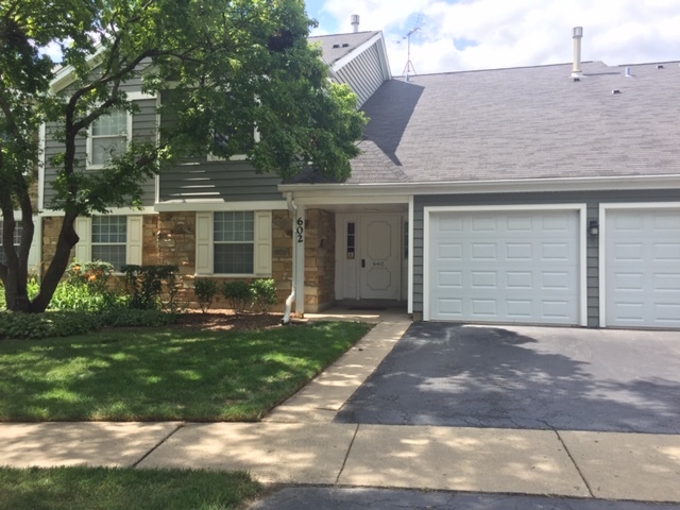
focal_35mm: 29
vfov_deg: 48.2
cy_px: 255
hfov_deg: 61.7
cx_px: 340
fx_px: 570
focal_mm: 4.15
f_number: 2.2
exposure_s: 1/638
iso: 32
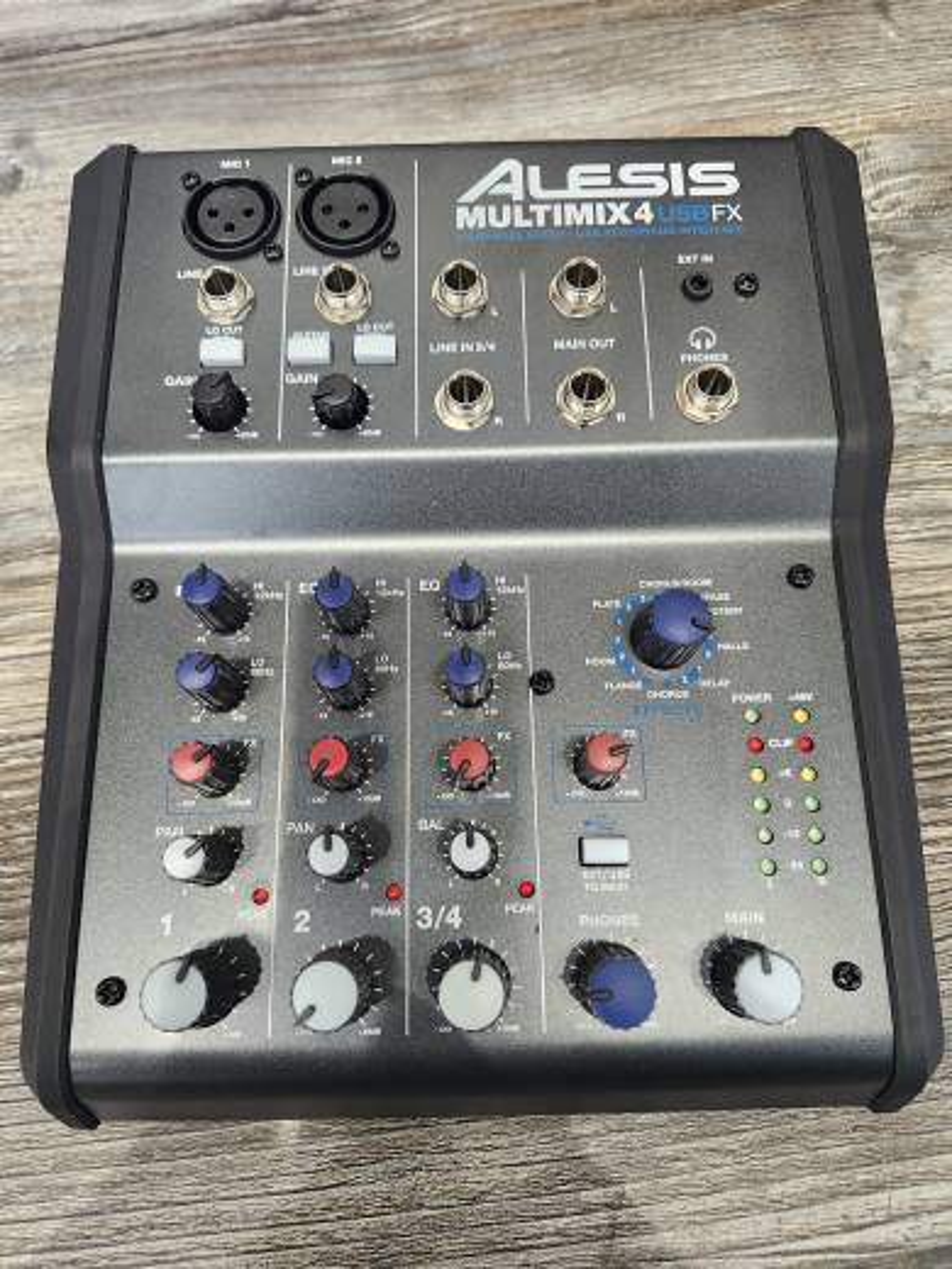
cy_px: 634
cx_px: 476
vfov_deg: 73.9
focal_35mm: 23
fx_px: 843
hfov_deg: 58.9
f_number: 1.8
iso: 250
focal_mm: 5.54
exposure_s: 1/120
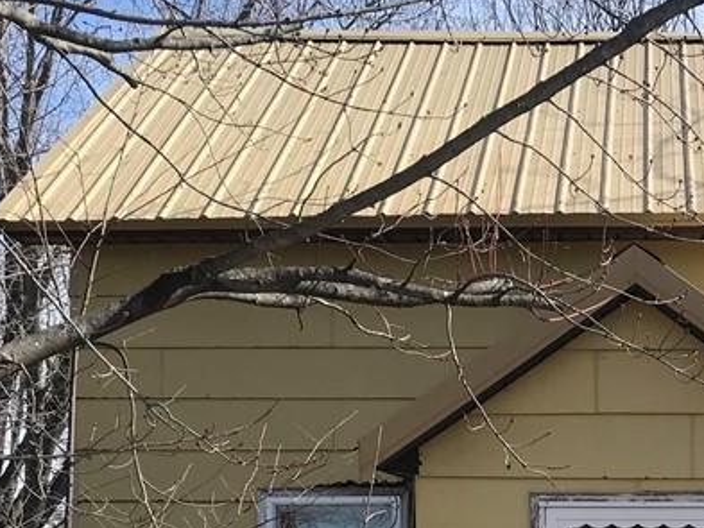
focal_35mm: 73
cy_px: 623
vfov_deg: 19.1
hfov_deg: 25.5
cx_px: 688
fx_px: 1485
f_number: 1.8
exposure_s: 1/1294
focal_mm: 3.99
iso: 20
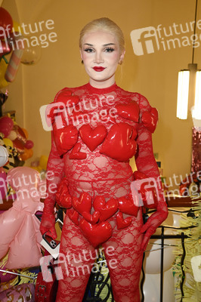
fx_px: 319
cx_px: 100
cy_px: 151
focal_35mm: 38
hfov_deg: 35.0
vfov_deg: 50.7
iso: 2500
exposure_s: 1/100
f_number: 5
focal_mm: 38
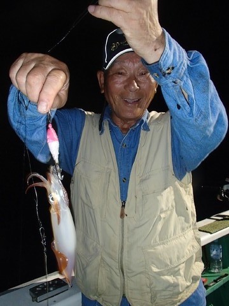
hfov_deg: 49.7
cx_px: 114
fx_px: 247
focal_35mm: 28
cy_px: 153
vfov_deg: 63.4
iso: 400
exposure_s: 1/30
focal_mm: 5
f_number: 3.9
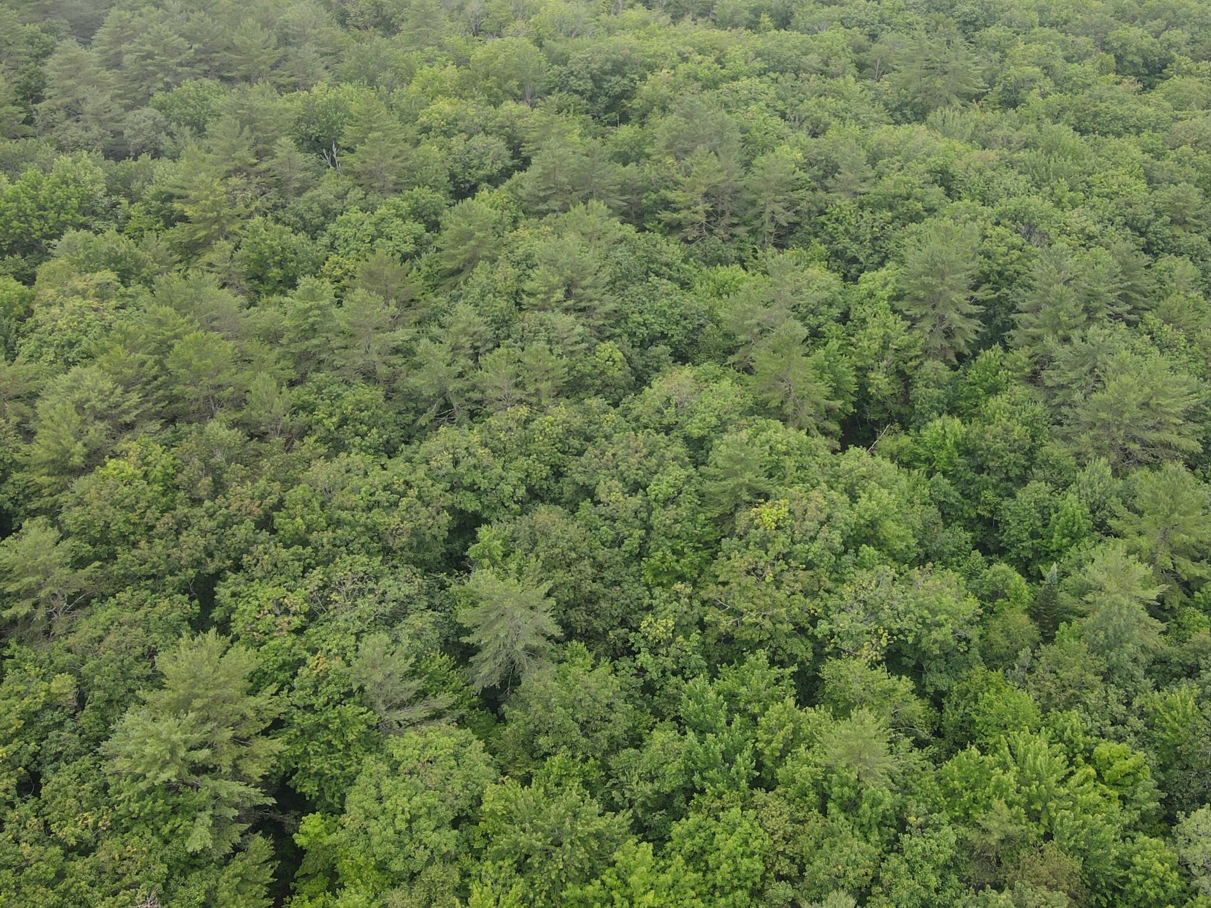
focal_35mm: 35
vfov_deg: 40.3
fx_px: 1225
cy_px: 315
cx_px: 734
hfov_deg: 52.2
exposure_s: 1/125
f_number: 2.8
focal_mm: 4.5
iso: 100
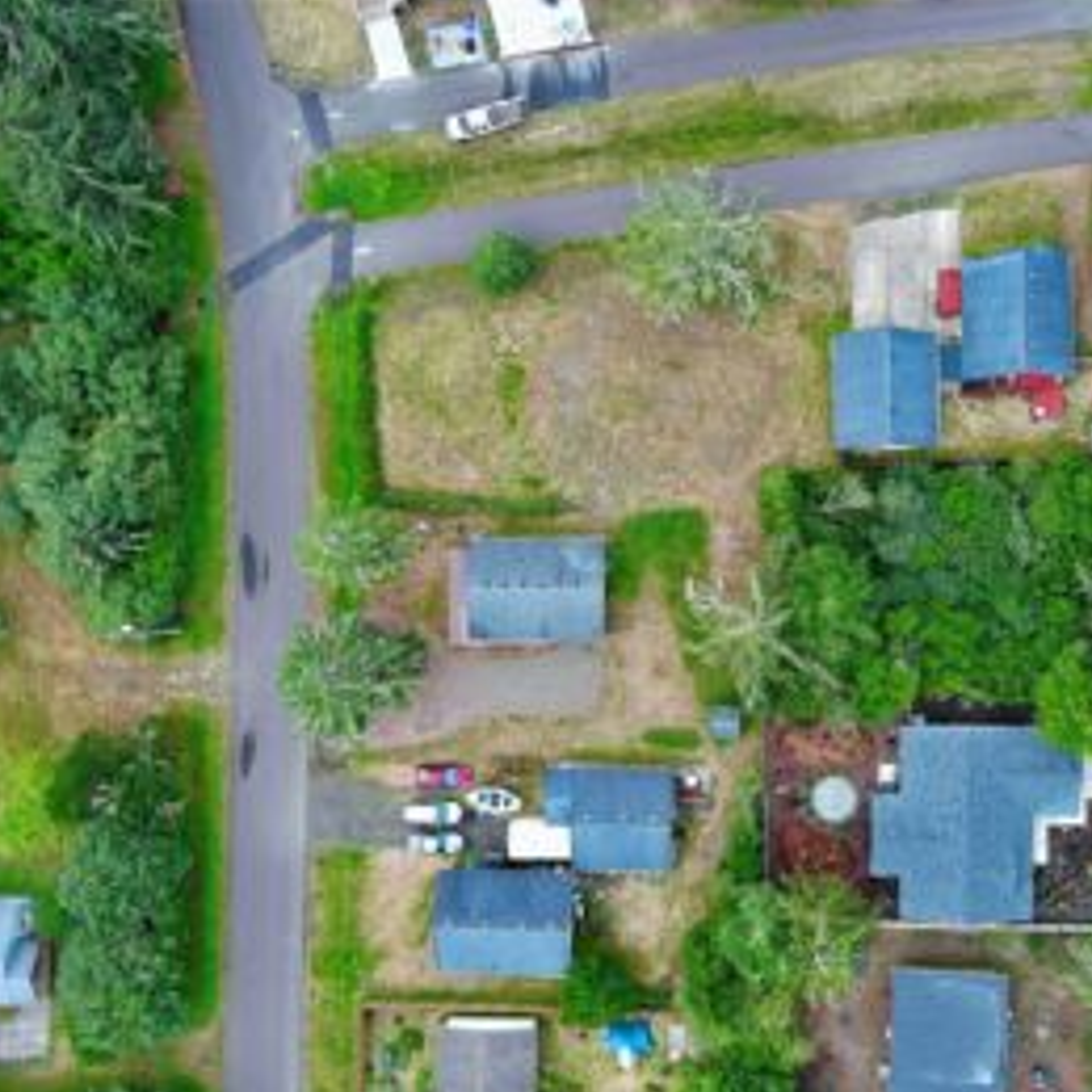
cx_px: 794
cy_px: 556
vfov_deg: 43.9
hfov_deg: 42.7
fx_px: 1356
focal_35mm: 38
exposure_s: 1/119
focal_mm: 10.57
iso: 100
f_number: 2.8
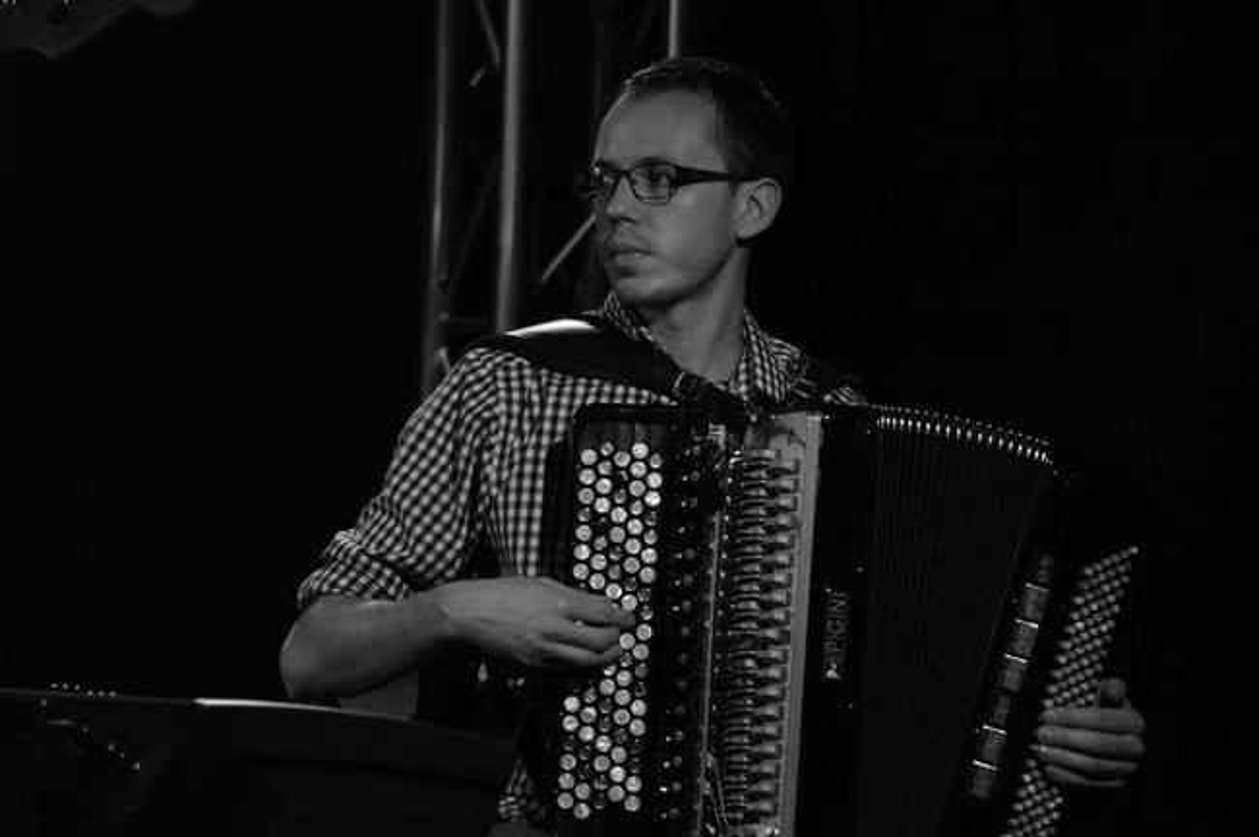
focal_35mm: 375
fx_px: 13101
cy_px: 418
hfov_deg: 5.5
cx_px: 630
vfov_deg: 3.7
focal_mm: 250
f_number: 5.6
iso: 3200
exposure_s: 1/100
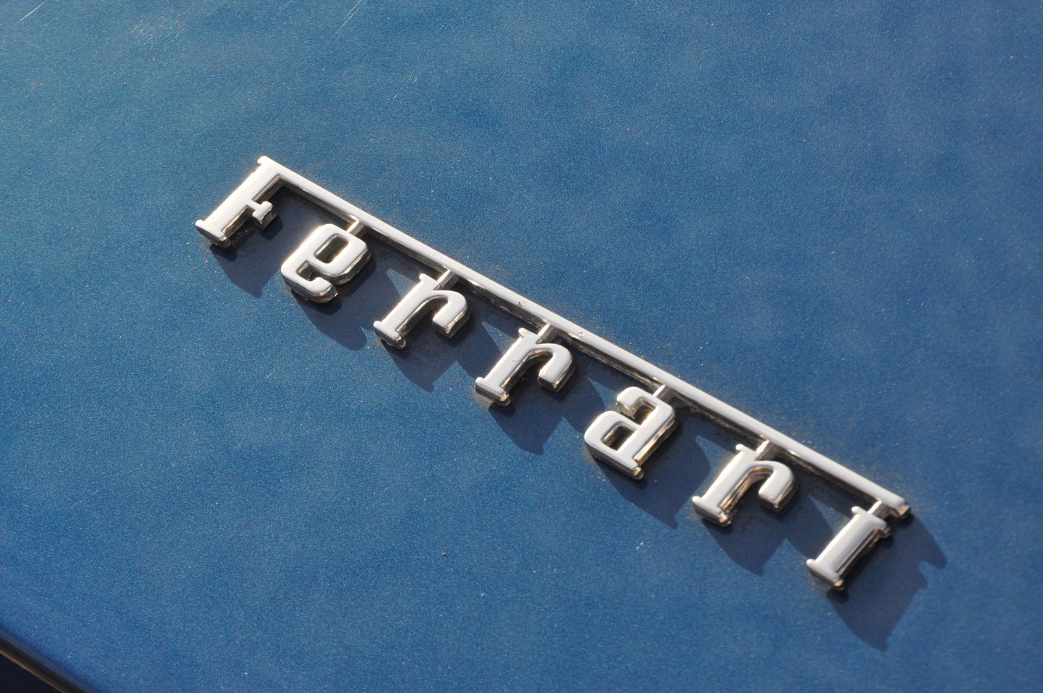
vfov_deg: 8.4
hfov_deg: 12.6
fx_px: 4732
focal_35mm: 164
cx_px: 524
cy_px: 340
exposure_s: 1/500
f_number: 11
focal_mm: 105
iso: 400
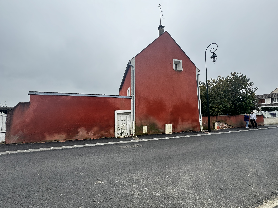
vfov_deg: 85.7
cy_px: 104
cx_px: 139
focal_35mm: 14
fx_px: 112
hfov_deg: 102.1
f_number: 2.2
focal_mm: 2.22
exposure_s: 1/178
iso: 40
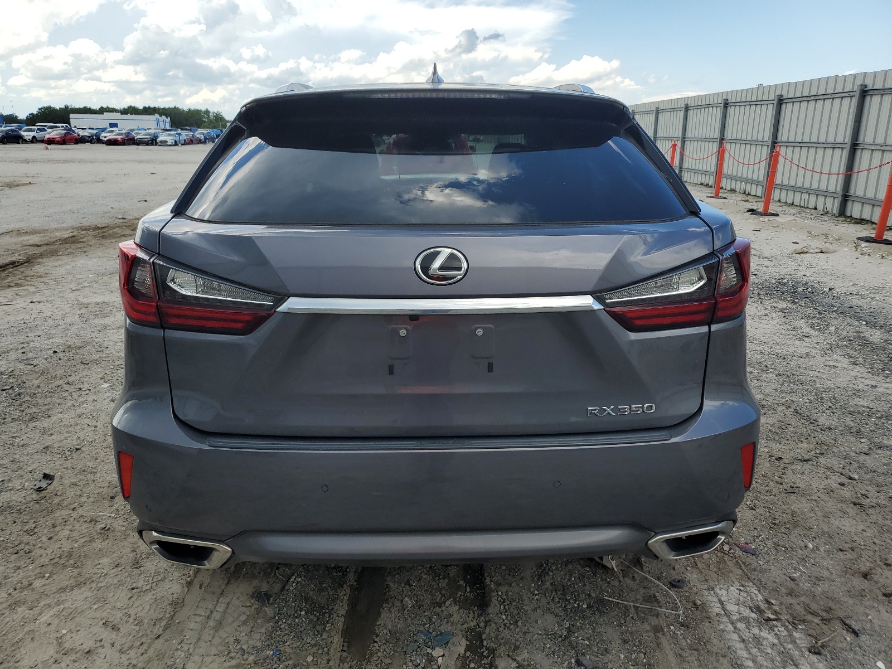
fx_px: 670
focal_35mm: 26
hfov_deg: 67.3
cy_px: 334
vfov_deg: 53.1
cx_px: 446
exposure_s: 1/1429
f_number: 1.5
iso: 50
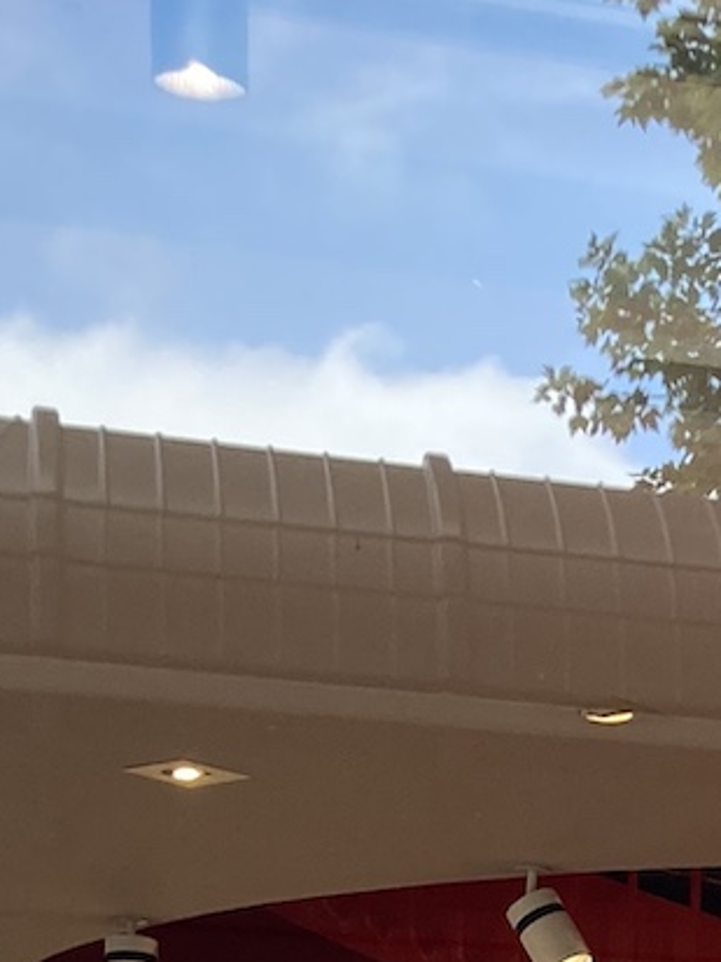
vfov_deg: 13.7
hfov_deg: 10.9
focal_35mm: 129
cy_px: 1733
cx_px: 1236
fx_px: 3583
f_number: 1.8
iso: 32
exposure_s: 1/100
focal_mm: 3.99
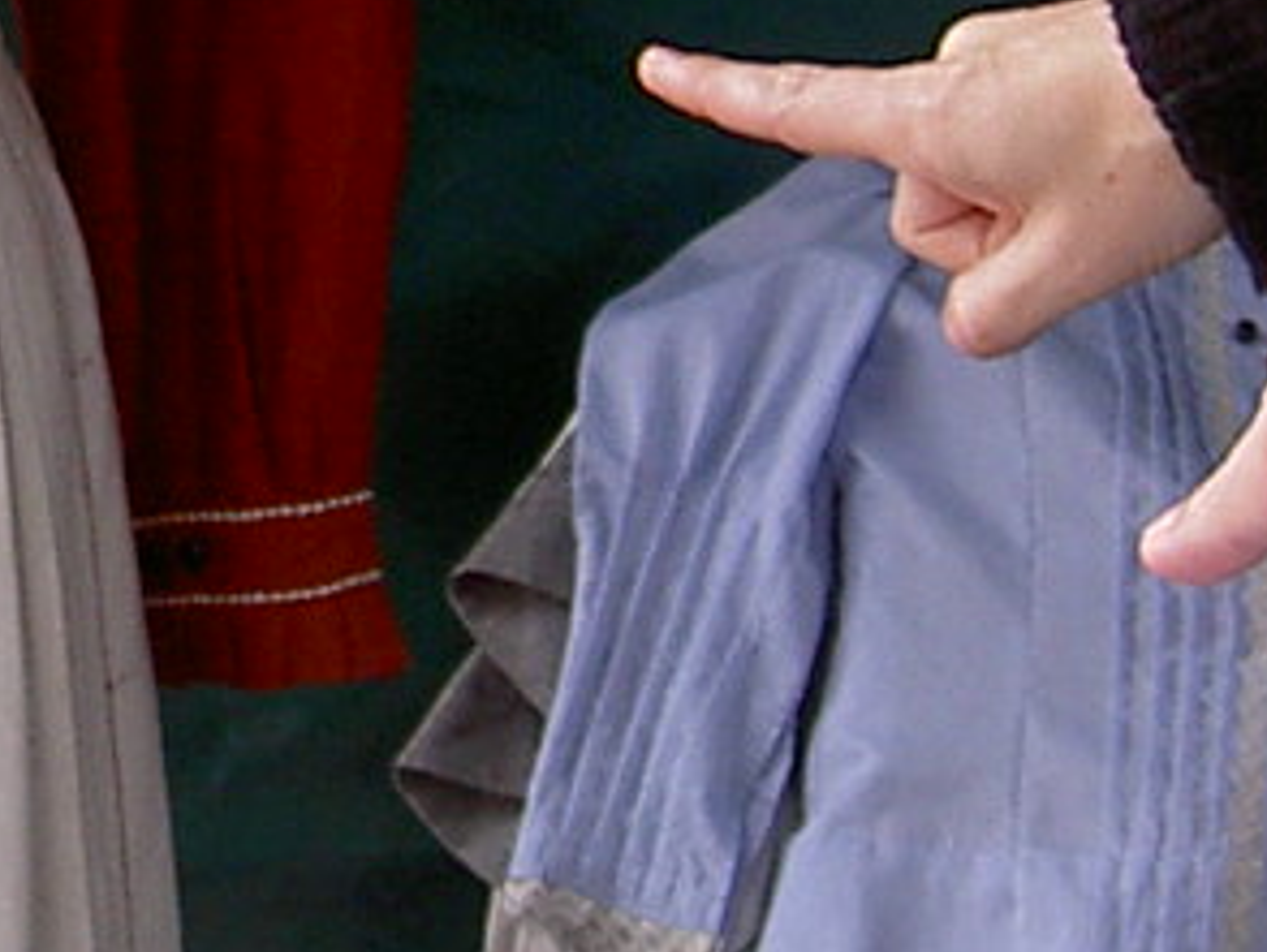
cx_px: -599
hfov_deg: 9.1
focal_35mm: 212
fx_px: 7766
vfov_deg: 6.9
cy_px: -482
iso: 100
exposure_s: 1/96.2
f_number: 2.8
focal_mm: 8
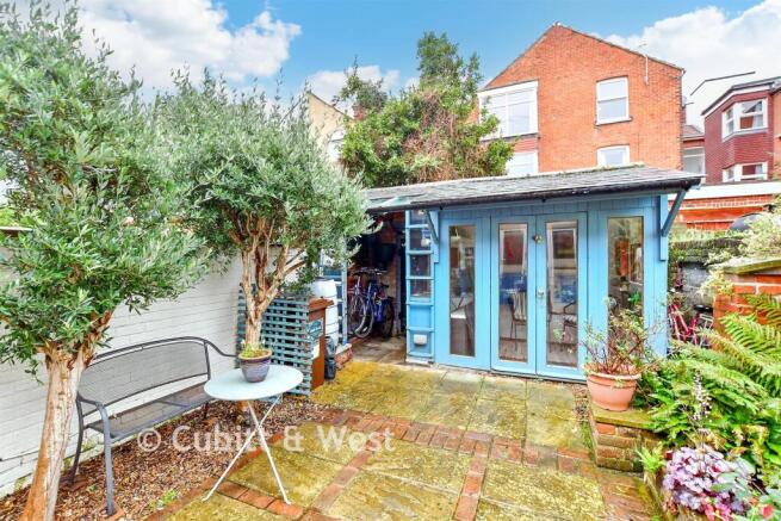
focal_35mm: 15
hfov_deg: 100.4
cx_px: 390
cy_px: 260
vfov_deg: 77.4
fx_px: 325
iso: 400
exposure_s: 1/20
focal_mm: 10
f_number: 8
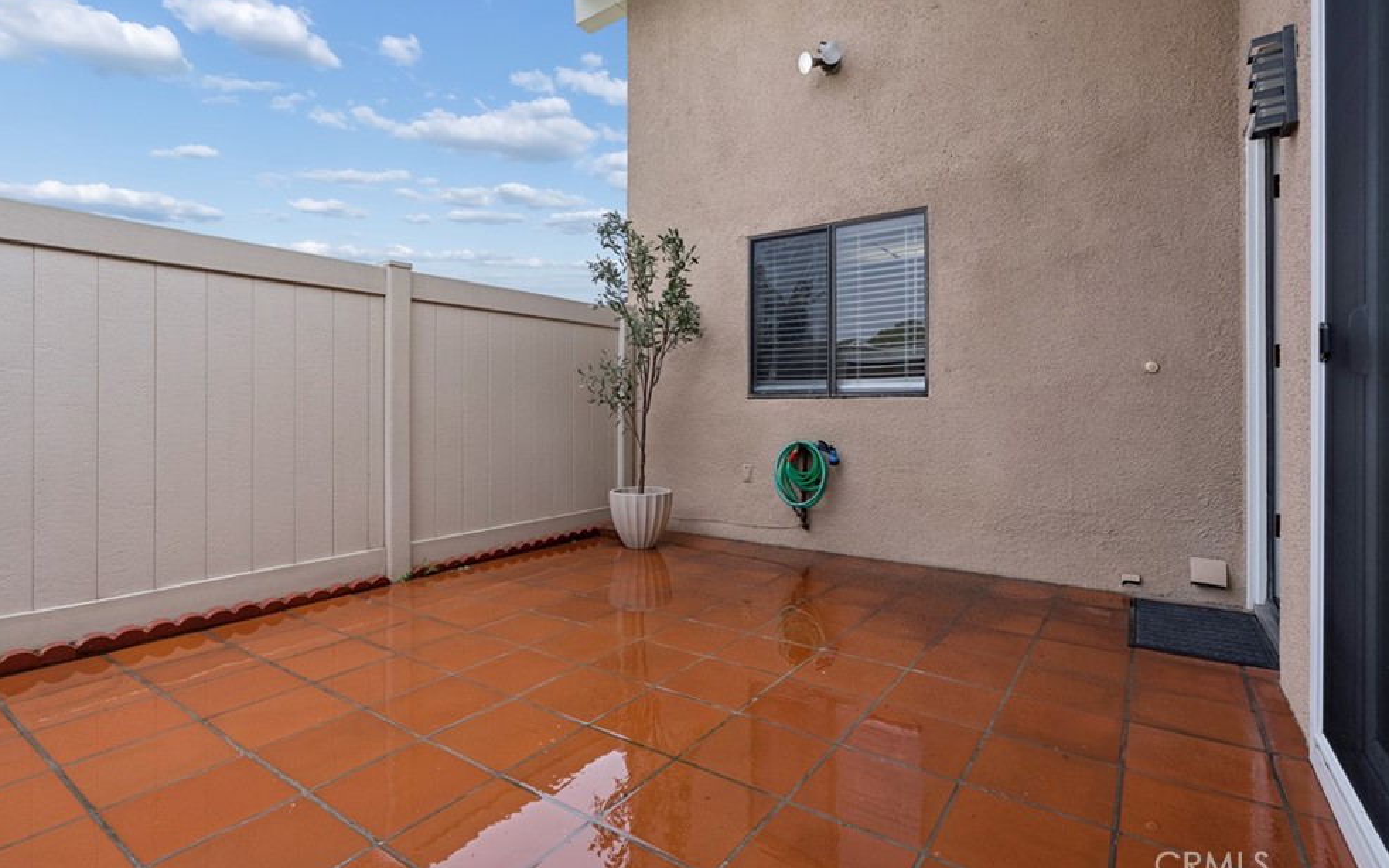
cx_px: 678
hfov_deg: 94.3
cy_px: 402
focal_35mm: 17
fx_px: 644
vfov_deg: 67.9
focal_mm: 16
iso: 100
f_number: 8
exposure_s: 1/60
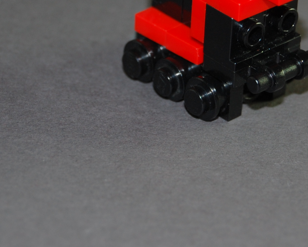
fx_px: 1724
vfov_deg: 8.1
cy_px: 21
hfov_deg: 10.2
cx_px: 217
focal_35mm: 189
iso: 400
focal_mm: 55
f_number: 5.6
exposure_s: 1/60
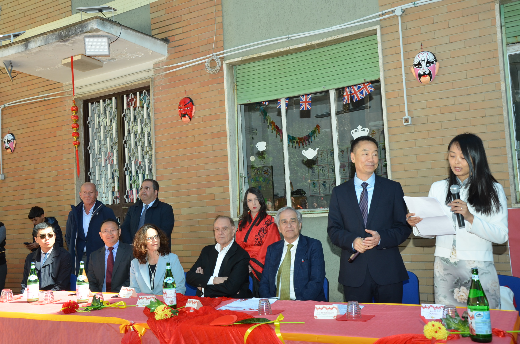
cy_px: 172
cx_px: 260
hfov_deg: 53.2
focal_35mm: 36
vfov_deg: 36.7
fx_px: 519
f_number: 7.1
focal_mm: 24
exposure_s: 1/250
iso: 400
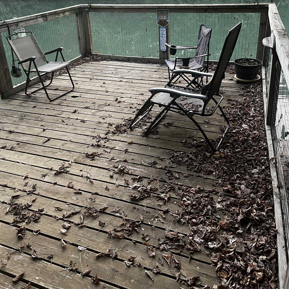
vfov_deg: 51.5
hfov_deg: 52.5
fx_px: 293
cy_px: 95
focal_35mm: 31
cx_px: 144
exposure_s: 1/89
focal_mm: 5.7
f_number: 1.5
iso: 125
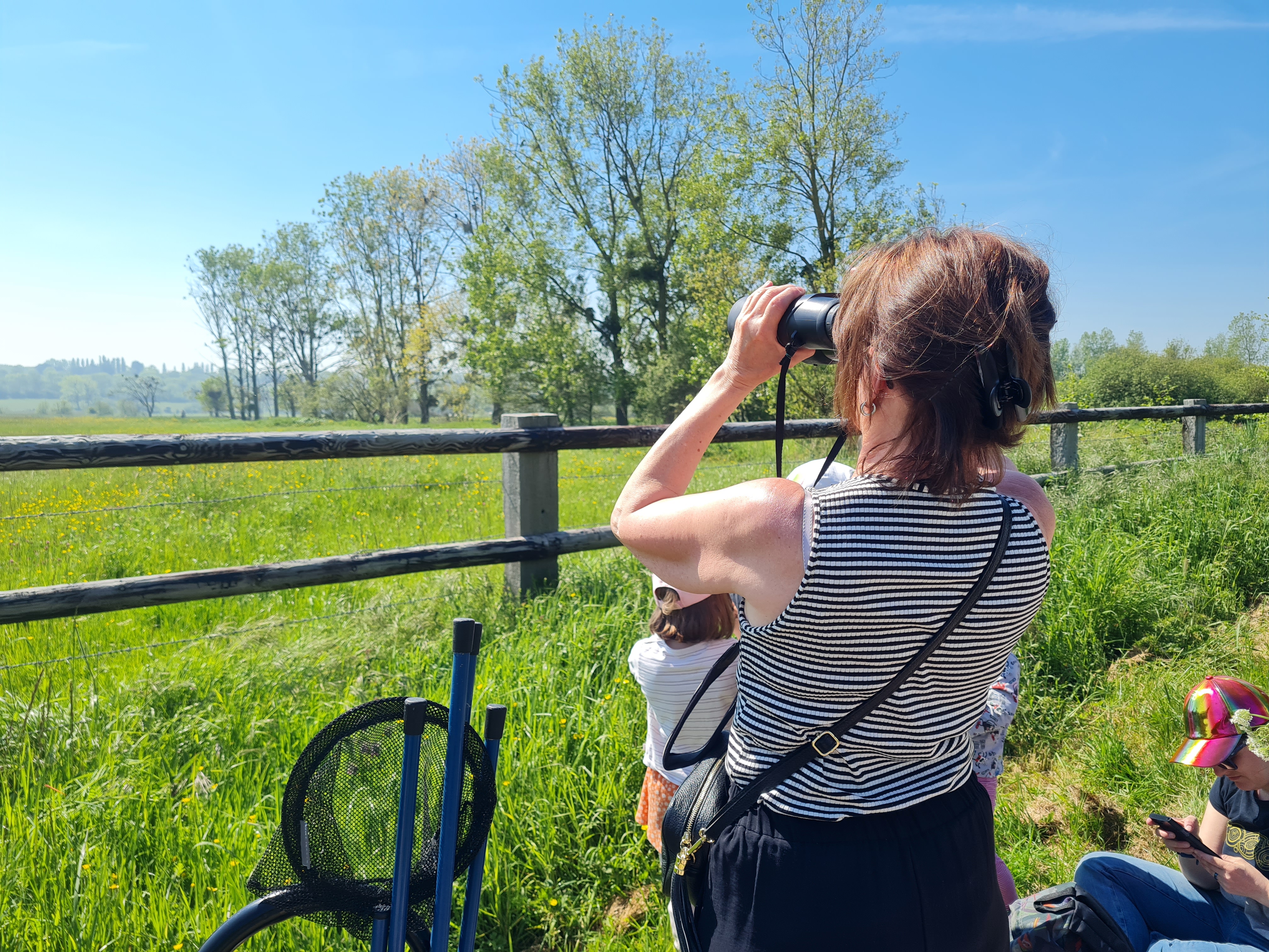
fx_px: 953
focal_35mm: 26
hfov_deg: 67.3
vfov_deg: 53.1
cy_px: 476
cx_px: 634
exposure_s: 1/1640
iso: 50
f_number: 1.8
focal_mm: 5.4
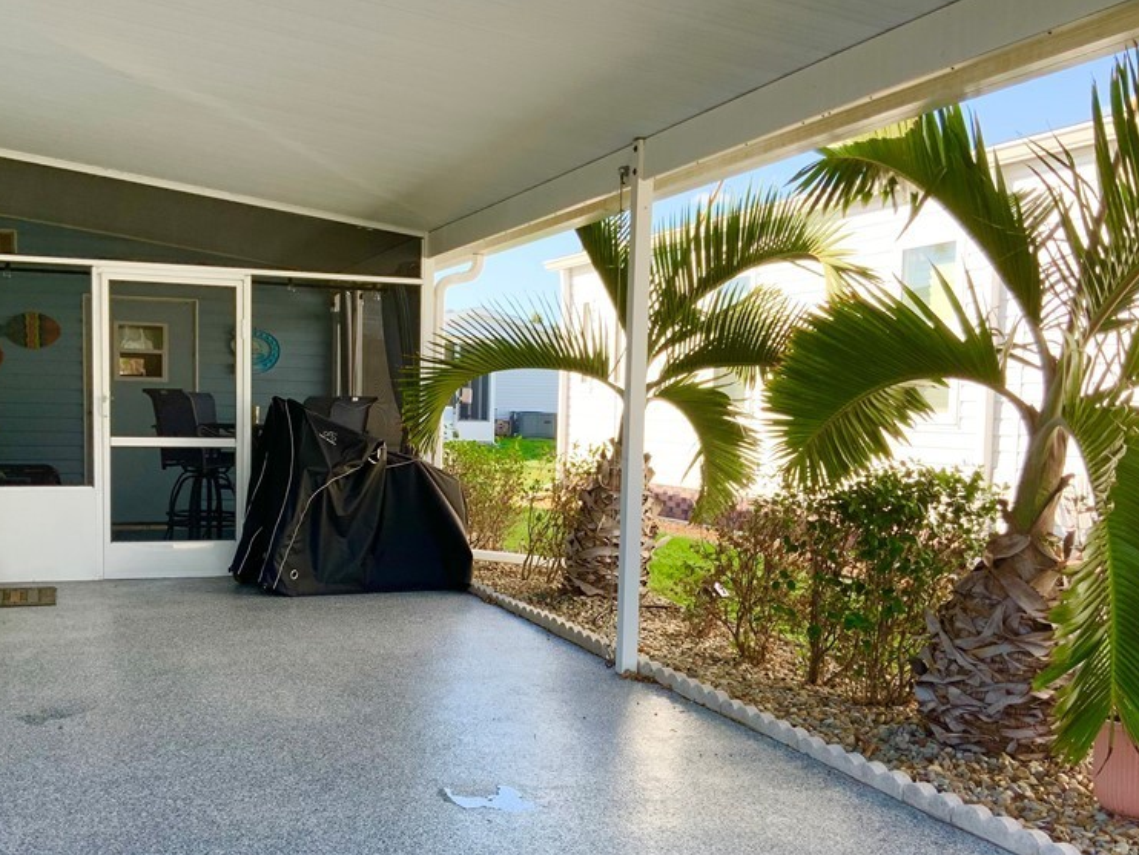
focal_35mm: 40
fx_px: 1317
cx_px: 497
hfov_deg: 46.7
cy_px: 511
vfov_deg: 35.9
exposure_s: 1/322
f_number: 1.8
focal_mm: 3
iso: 16
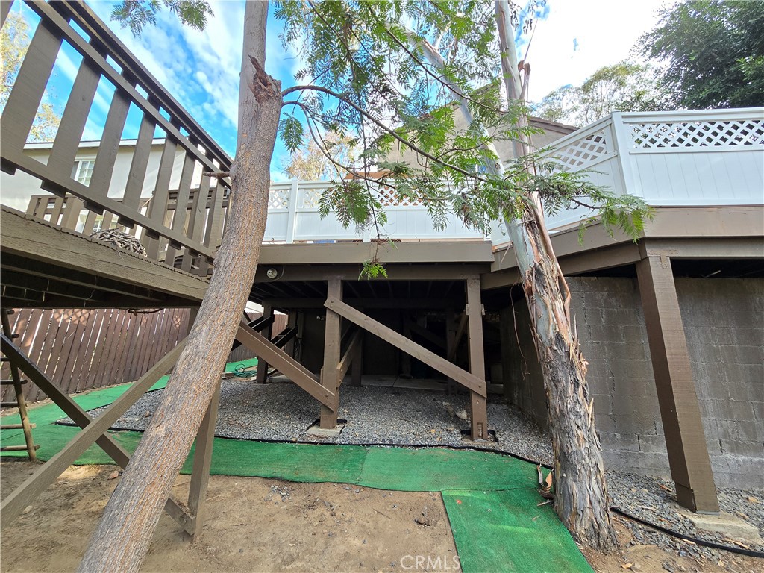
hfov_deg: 106.2
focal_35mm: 13
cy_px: 286
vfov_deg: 89.9
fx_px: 287
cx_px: 382
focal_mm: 2.2
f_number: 2.2
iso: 100
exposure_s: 1/359
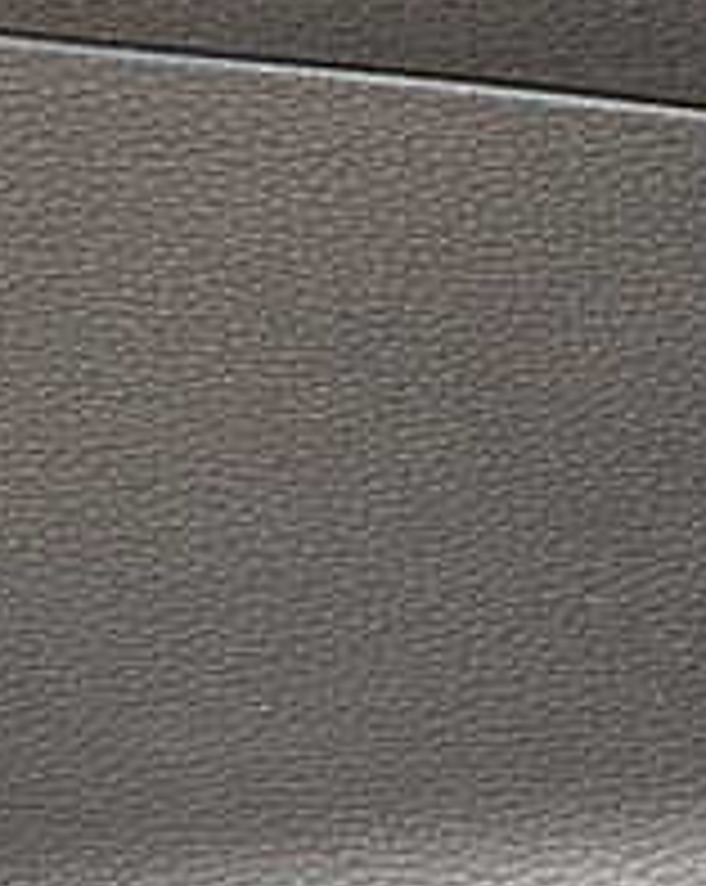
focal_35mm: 122
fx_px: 3194
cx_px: 1340
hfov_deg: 11.5
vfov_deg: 15.6
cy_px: 94
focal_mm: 4.53
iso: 43
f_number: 1.7
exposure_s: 1/100
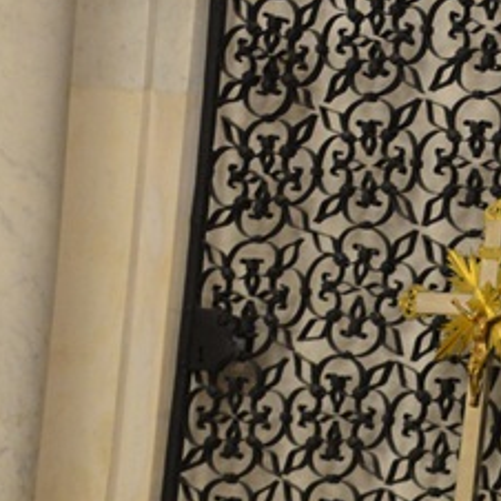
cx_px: 554
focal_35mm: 521
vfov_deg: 3.4
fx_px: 8531
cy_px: 694
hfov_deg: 3.4
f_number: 2.8
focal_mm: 135
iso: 2000
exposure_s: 1/400
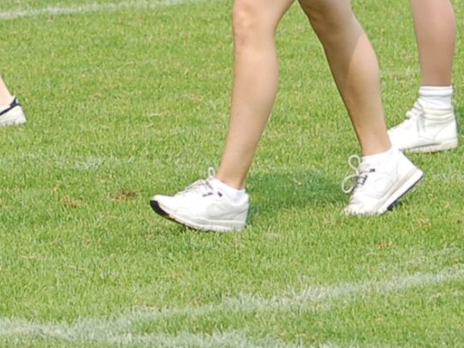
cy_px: -249
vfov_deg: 3.6
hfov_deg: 4.8
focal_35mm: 413
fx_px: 5537
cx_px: 270
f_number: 4
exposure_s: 1/1000
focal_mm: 70
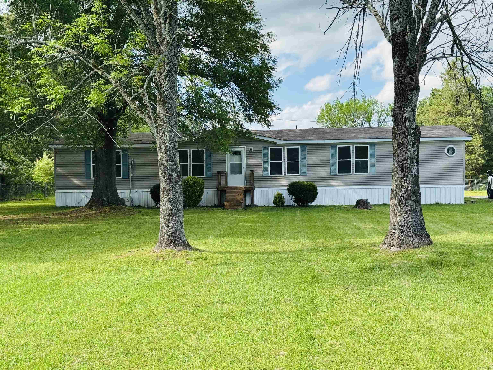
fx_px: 684
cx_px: 246
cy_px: 185
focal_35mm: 48
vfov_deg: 30.3
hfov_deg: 39.7
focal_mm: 6.76
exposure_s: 1/1059
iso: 64
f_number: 1.78
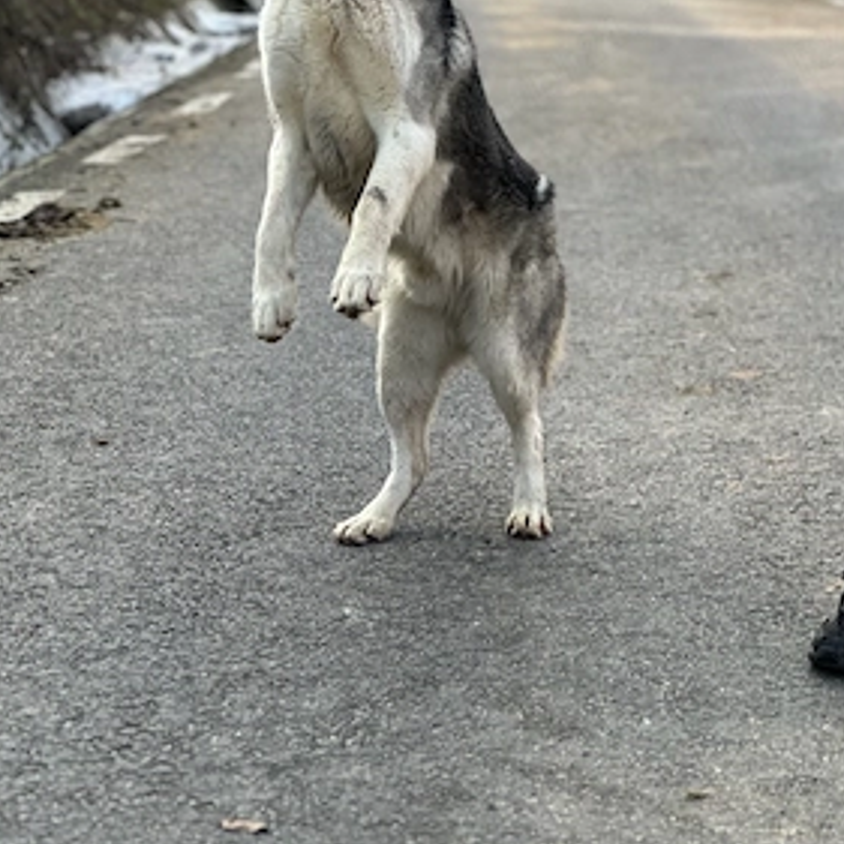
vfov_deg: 17.9
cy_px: 330
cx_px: 405
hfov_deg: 17.9
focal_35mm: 97
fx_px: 2676
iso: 32
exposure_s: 1/121
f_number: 2.8
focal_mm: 9
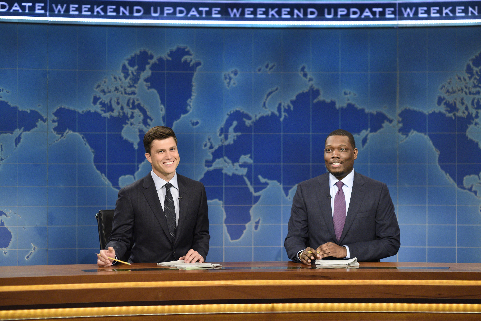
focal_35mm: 85
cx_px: 240
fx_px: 1136
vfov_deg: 16.1
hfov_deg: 23.9
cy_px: 160
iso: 2500
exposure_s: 1/250
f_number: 3.2
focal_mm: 85
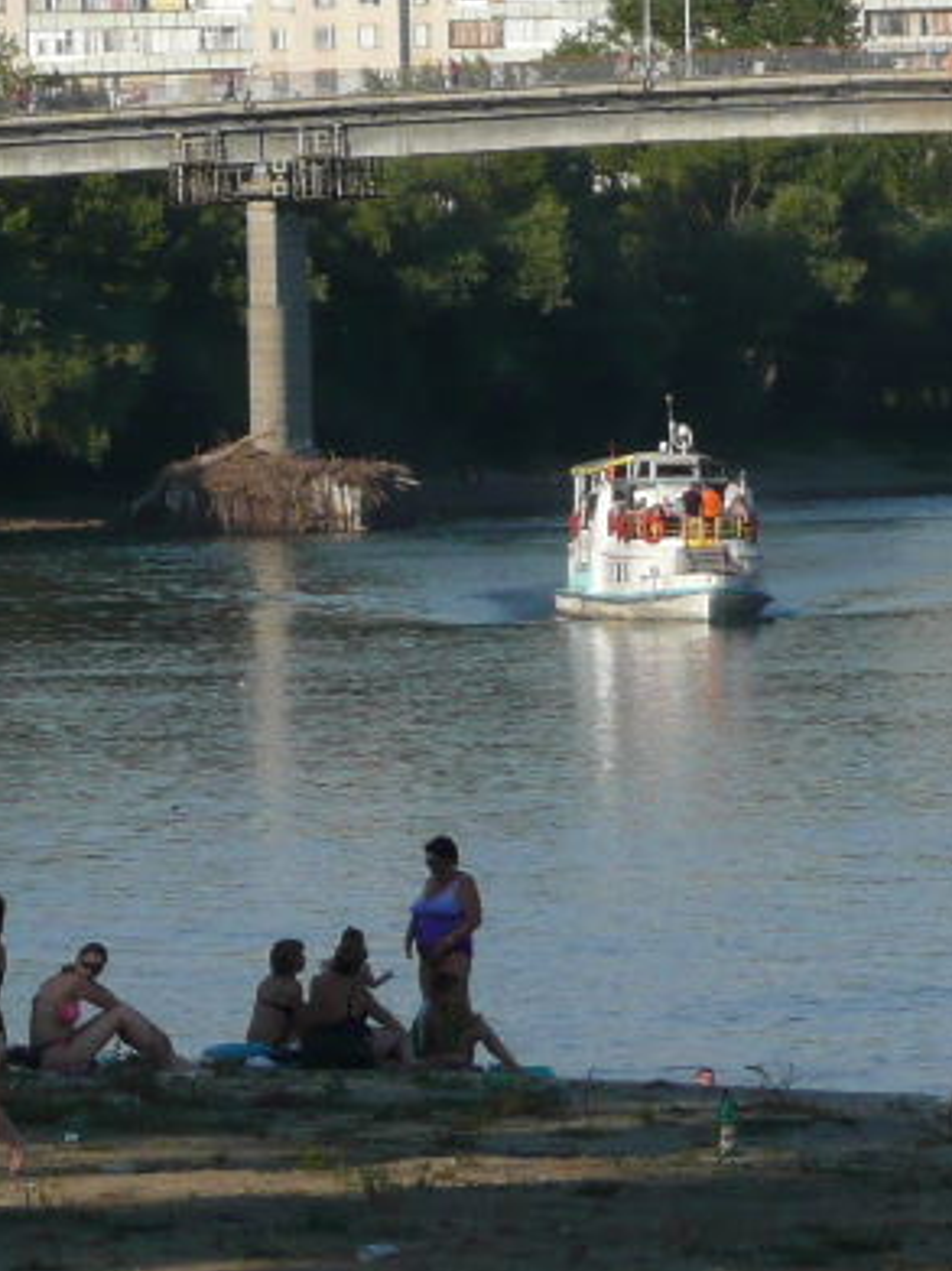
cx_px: 1335
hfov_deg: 4.0
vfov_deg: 5.4
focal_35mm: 367
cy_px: 153
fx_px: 13465
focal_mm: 18.4
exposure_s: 1/500
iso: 100
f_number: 4.7
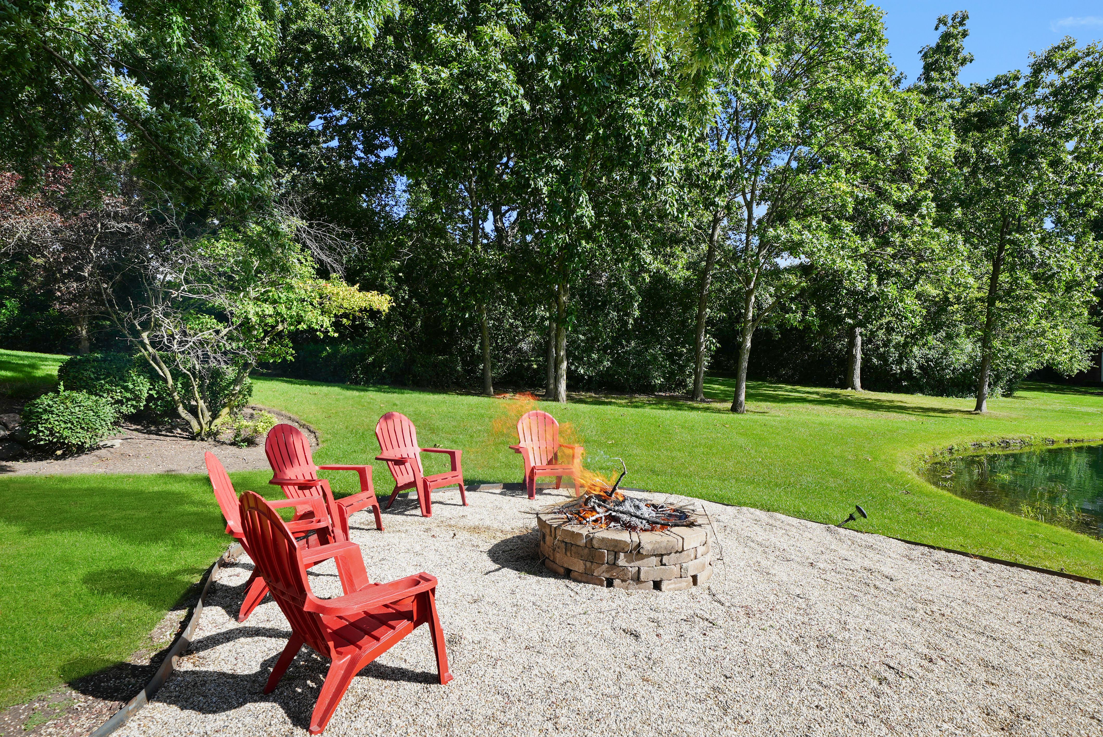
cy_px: 368
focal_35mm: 20
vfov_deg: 62.0
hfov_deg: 83.9
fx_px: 613
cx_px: 552
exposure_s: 1/125
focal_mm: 20
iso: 80
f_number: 8
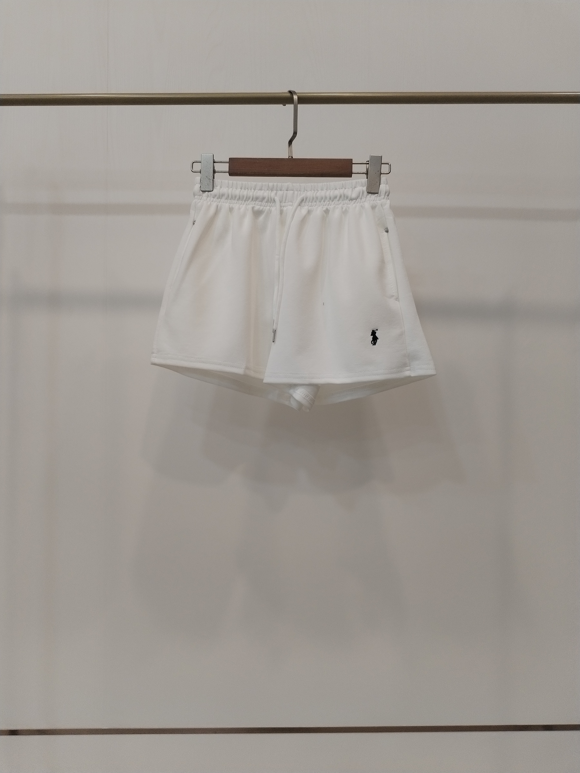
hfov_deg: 48.2
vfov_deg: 61.7
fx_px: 648
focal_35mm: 29
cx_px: 290
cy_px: 386
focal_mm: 4.75
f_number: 1.8
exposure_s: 1/60
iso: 191
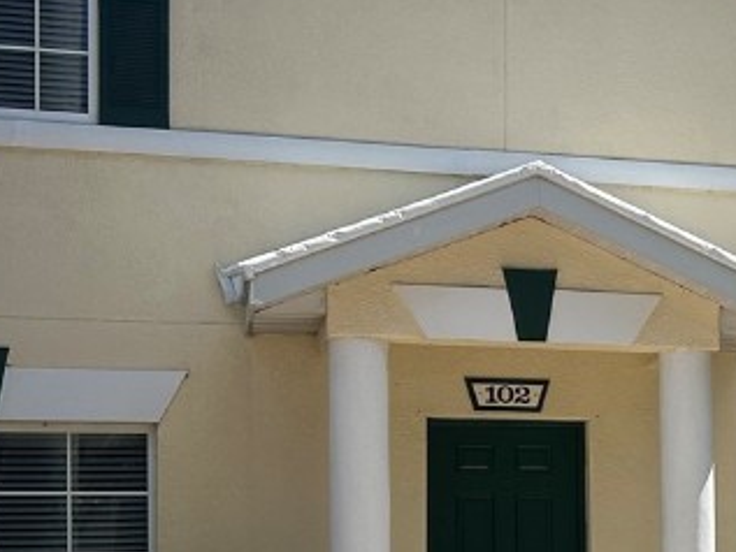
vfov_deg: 17.2
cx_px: 859
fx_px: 1787
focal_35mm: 84
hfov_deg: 21.7
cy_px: 538
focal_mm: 5.7
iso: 50
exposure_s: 1/3356
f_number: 1.5
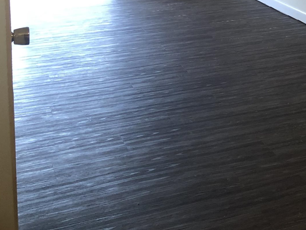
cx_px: 409
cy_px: -59
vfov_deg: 17.2
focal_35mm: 81
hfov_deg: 21.6
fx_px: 716
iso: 40
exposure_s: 1/24
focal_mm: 4
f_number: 1.8
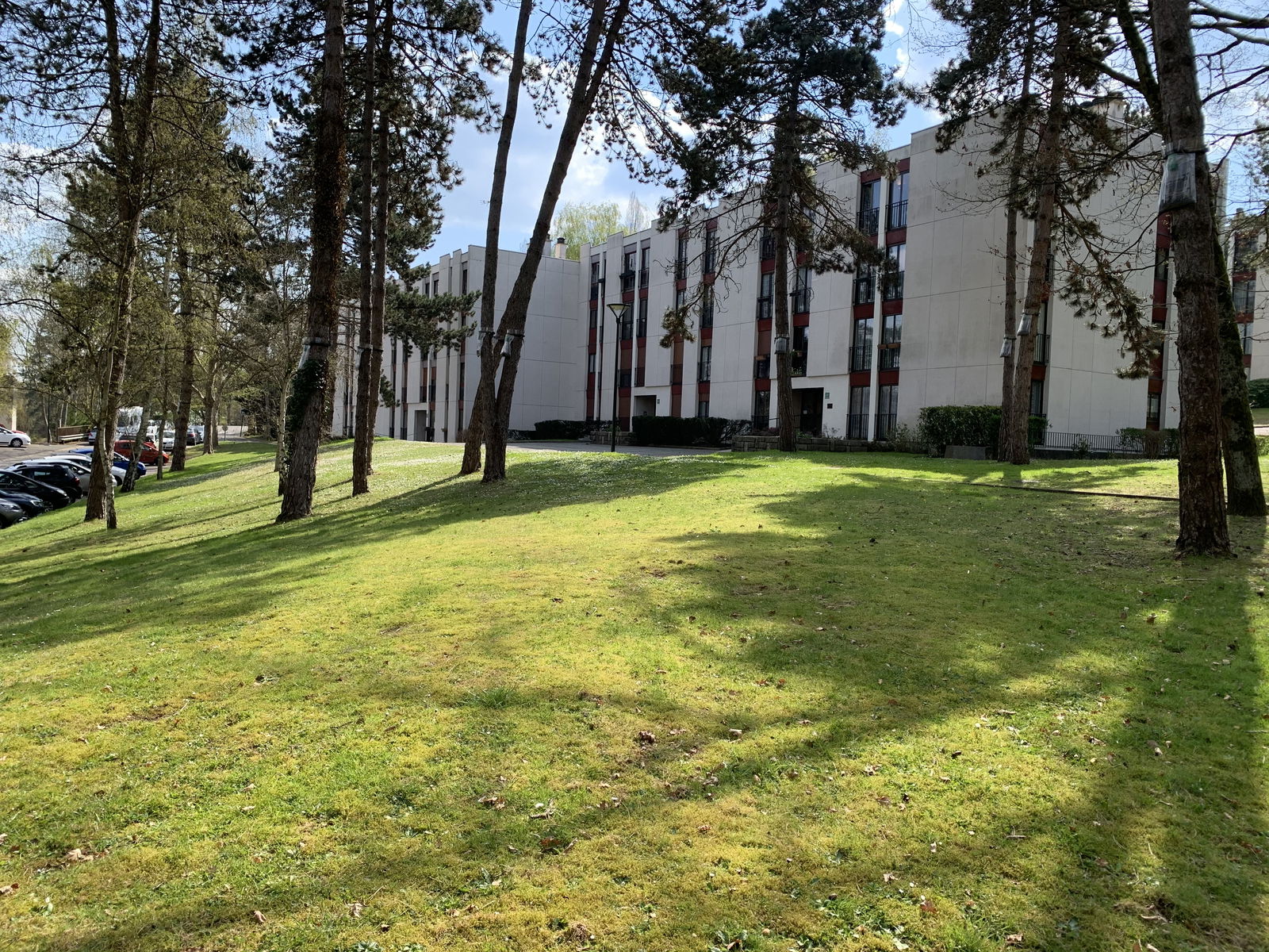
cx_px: 634
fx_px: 953
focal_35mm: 26
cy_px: 476
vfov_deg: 53.1
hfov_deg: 67.3
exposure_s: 1/919
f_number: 1.8
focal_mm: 4.25
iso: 25
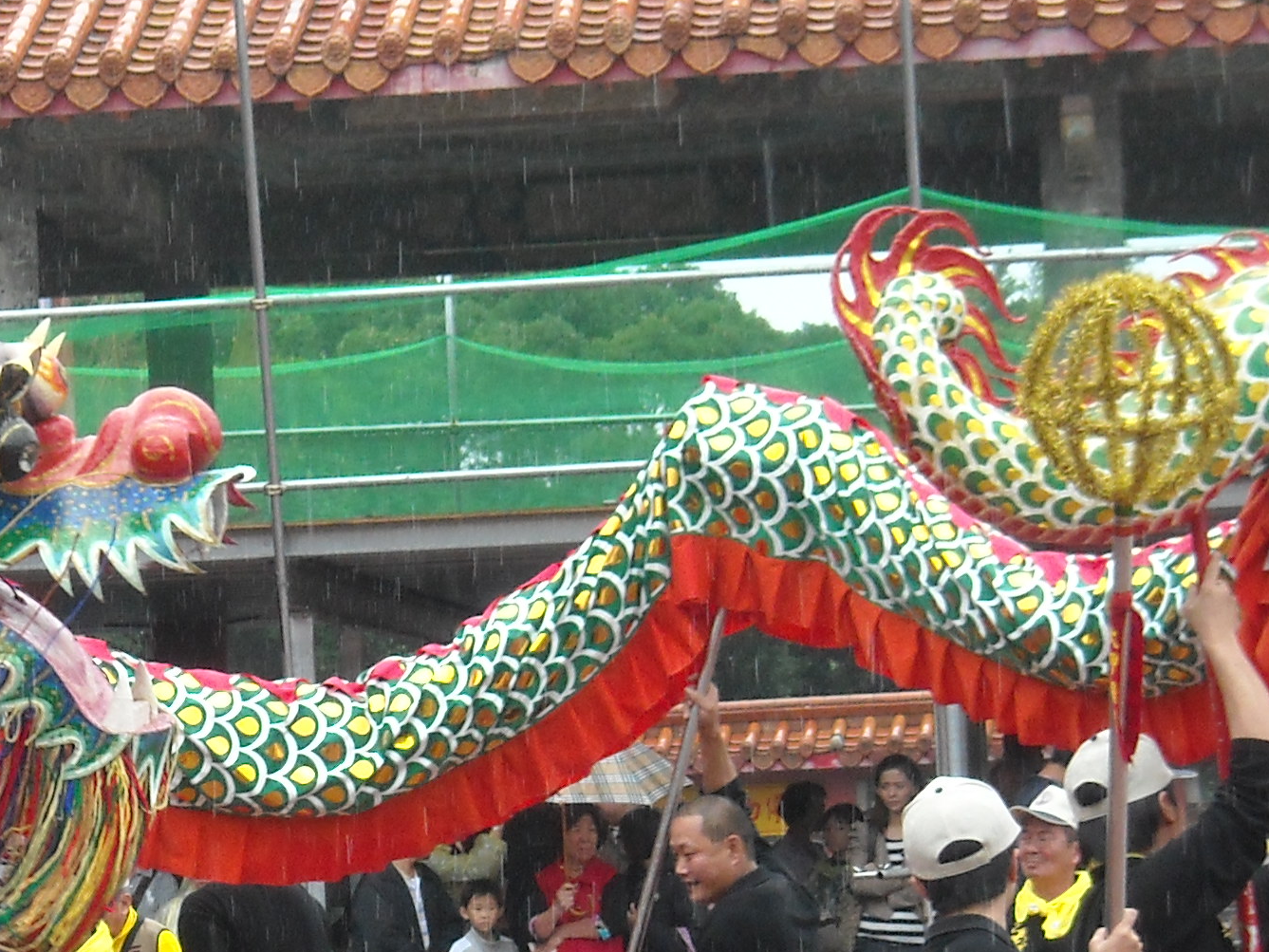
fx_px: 7516
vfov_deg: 7.2
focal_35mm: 205
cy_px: 806
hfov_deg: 9.6
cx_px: -108
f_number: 4.1
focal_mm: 13.73
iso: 200
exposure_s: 1/250
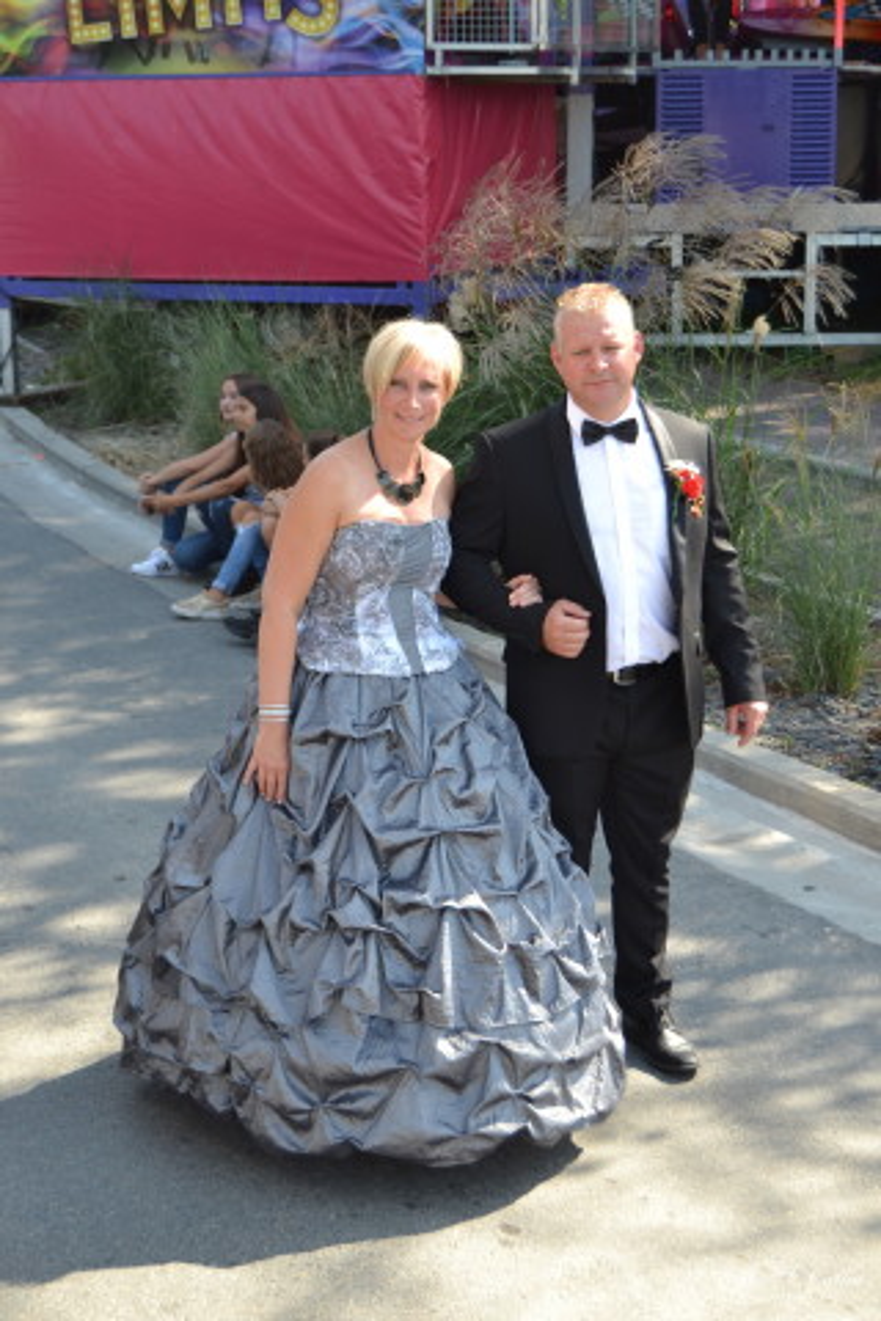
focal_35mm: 60
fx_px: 2202
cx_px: 440
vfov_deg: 33.4
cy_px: 660
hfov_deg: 22.6
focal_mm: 40
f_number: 5.6
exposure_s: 1/125
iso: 140
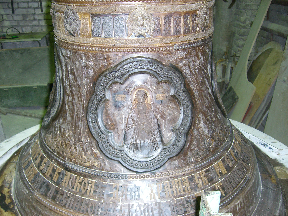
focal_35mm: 38
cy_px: 108
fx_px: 316
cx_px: 144
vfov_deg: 37.7
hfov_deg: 49.0
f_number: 2.7
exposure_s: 1/60
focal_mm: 6.2
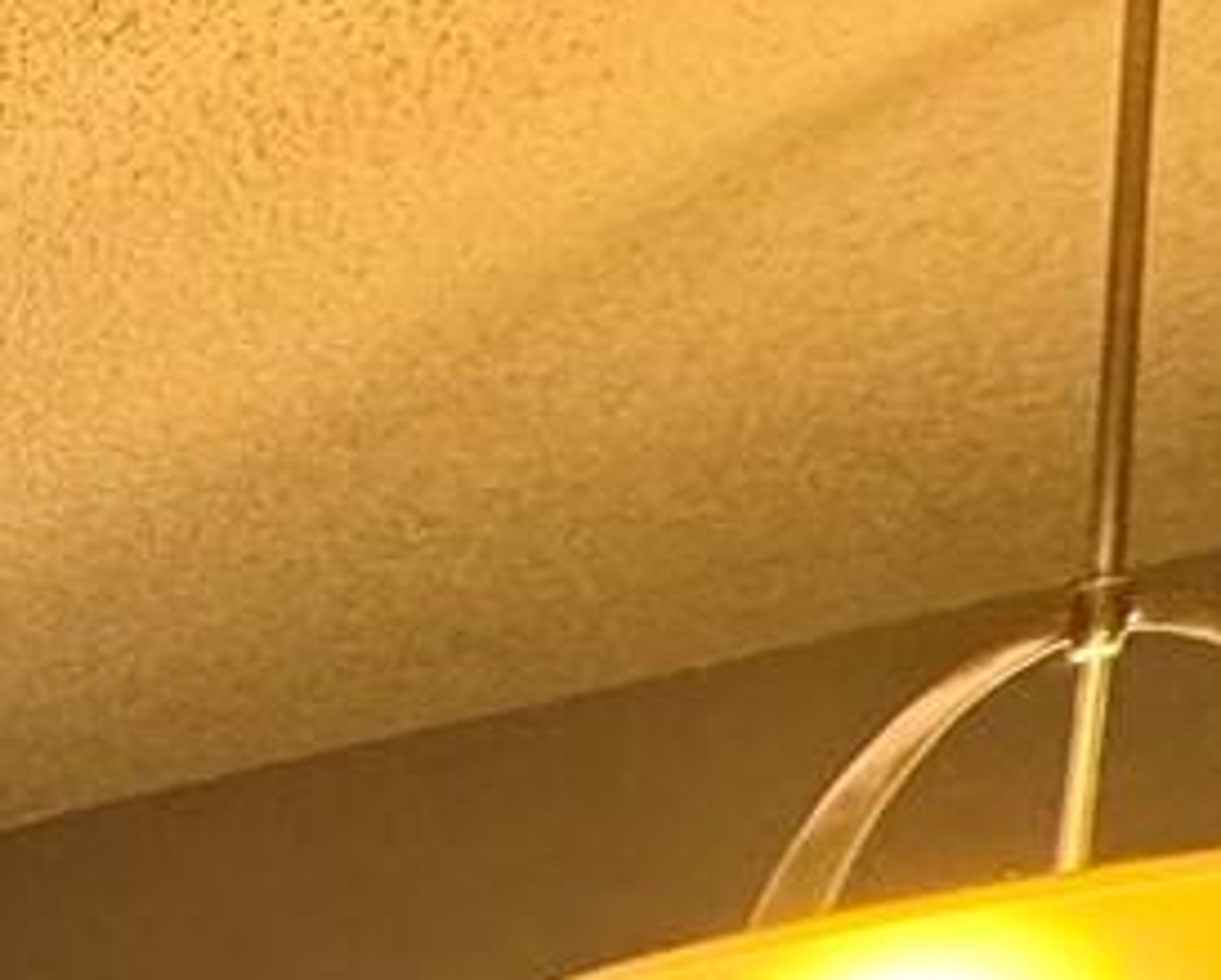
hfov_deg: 13.0
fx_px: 2894
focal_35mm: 80
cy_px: 1991
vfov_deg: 15.3
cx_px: -2084
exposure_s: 1/120
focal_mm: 2.22
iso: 250
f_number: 2.2
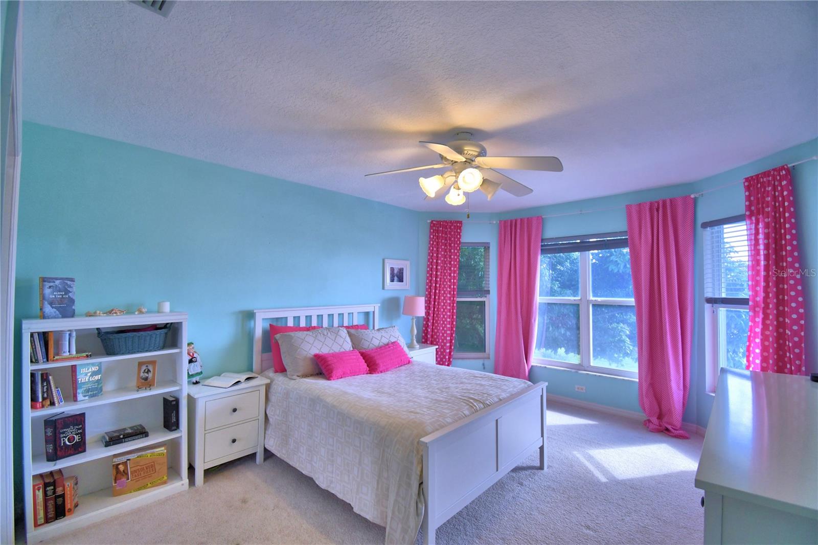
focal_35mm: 15
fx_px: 341
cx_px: 409
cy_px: 272
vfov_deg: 77.3
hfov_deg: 100.4
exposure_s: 1/125
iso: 320
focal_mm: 10
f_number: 4.5
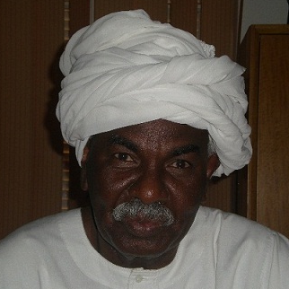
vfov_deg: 17.4
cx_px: 143
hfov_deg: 17.4
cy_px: 159
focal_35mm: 100
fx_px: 945
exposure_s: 1/120
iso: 50
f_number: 4.6
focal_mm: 12.3
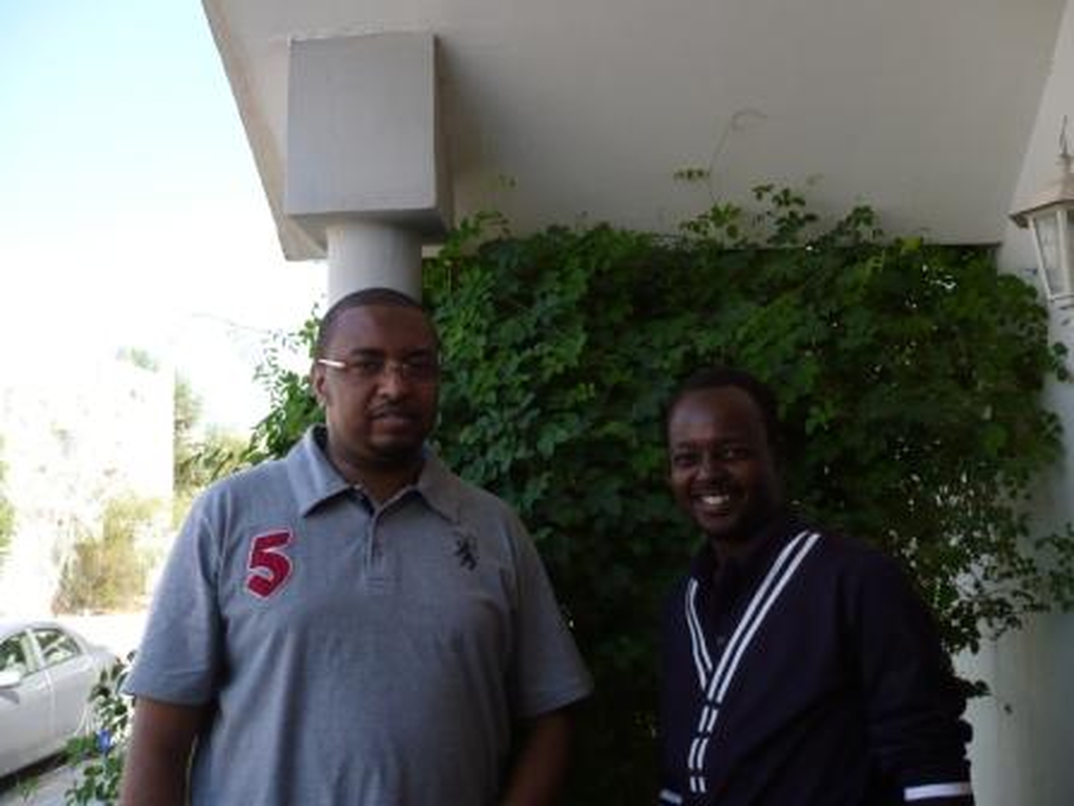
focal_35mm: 35
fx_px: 1086
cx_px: 537
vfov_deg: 40.7
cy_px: 403
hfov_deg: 52.6
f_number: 2.8
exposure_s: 1/320
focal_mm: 5.8
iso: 100
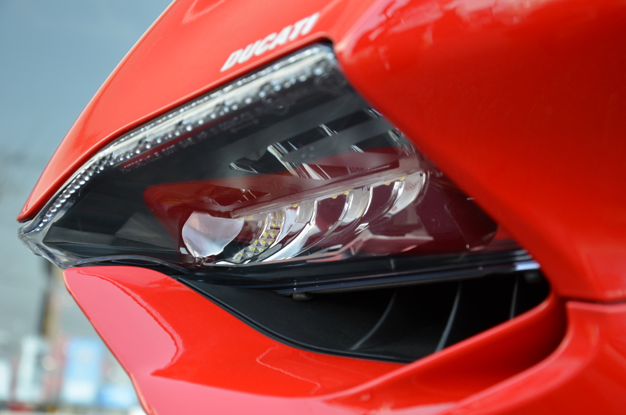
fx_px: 1171
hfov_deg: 29.9
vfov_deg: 20.1
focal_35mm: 68
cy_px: 208
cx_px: 313
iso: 280
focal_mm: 45
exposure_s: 1/125
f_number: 5.6
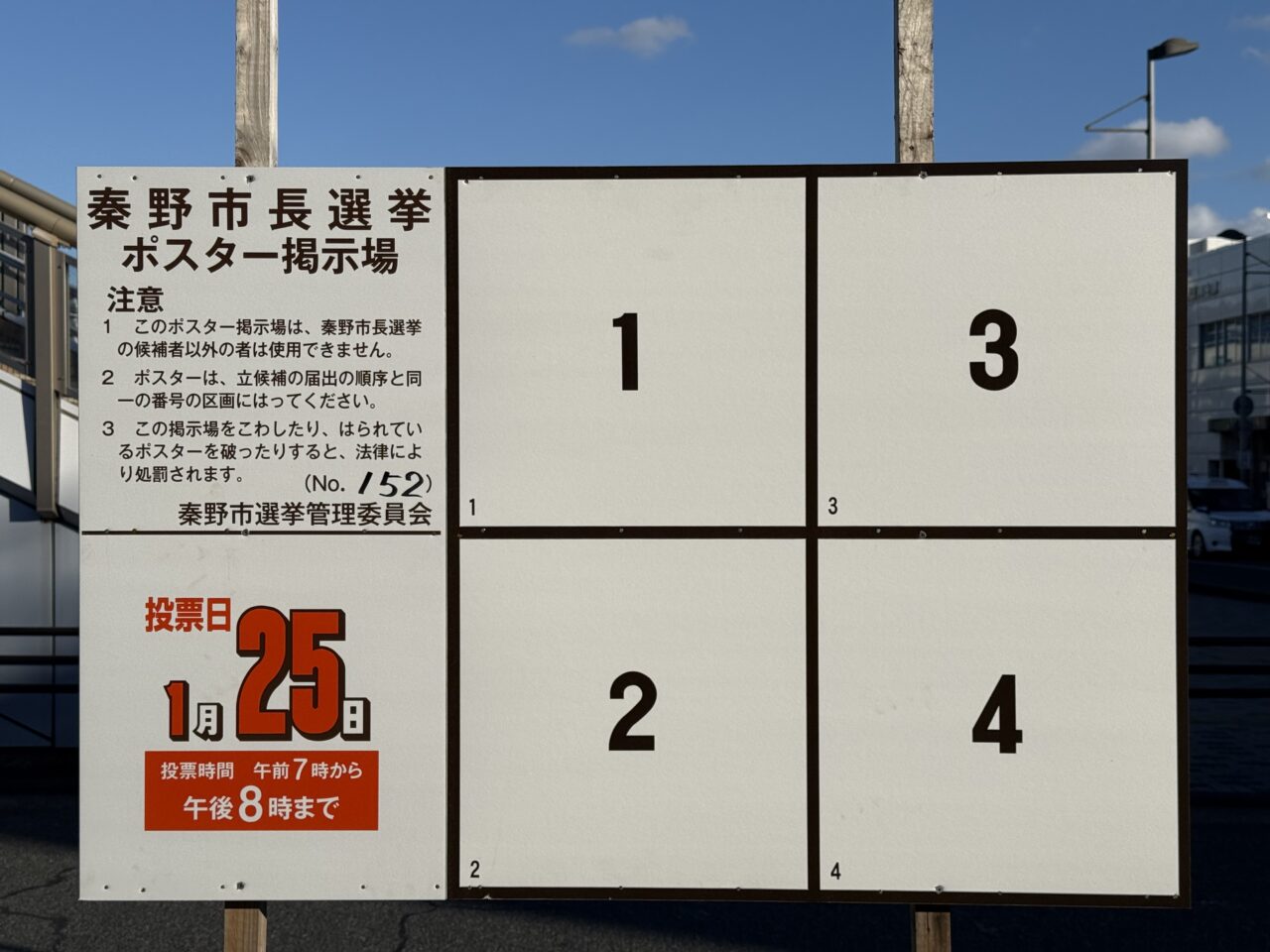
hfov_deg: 39.7
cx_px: 635
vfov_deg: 30.3
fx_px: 1761
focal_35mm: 48
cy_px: 476
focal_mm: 6.76
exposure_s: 1/9901
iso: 64
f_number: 1.78
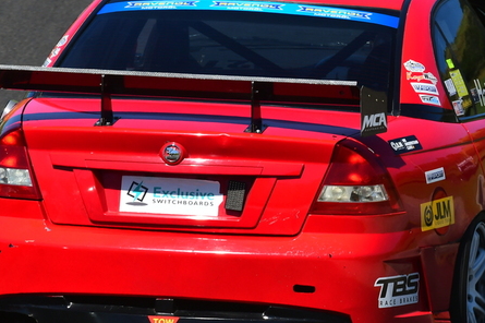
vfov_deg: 1.2
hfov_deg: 1.8
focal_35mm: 1133
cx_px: 260
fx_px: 15252
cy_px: 135
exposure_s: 1/640
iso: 500
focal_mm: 420
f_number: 13
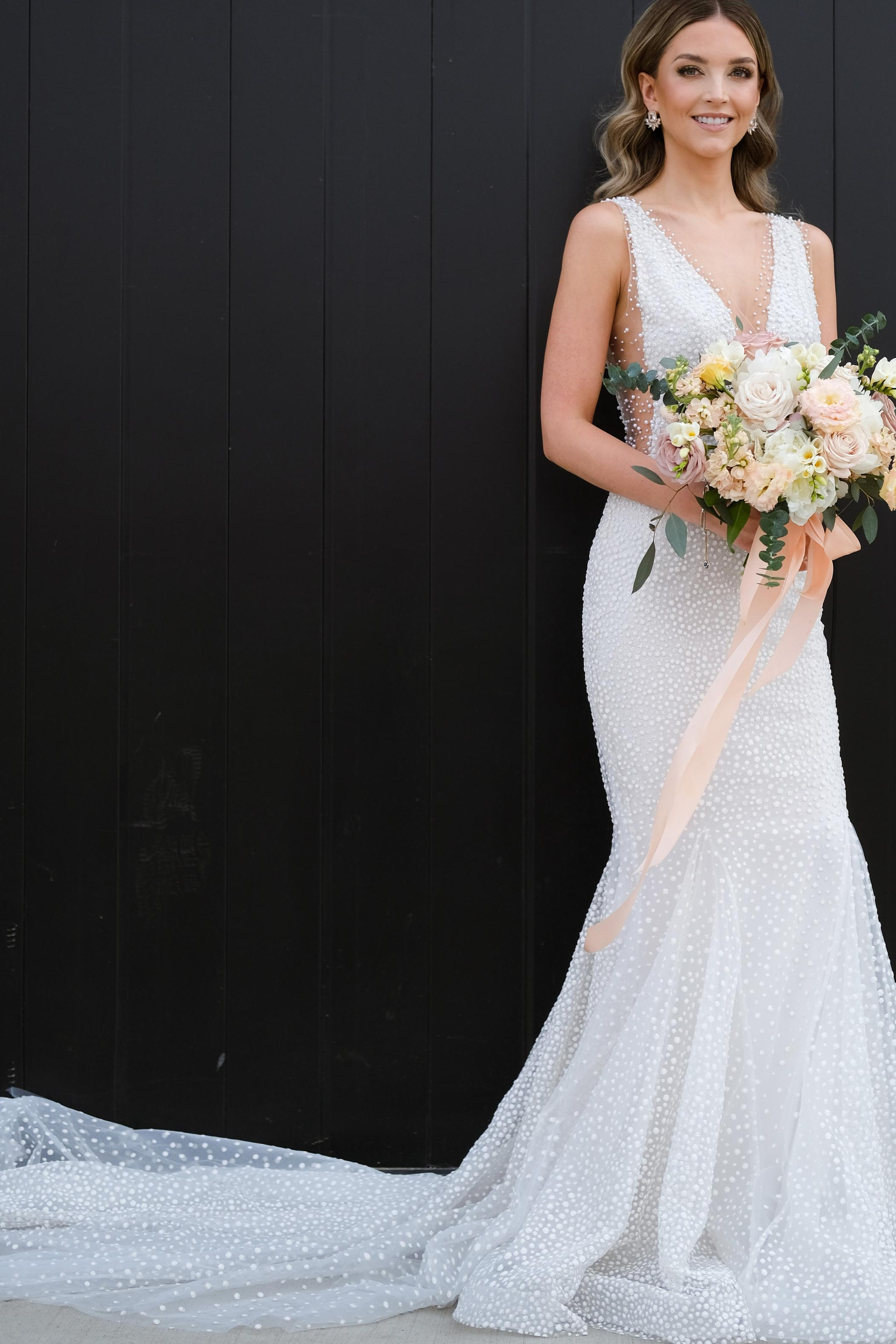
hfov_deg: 19.7
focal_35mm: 69
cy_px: 508
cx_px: 500
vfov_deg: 29.1
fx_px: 2576
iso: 160
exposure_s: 1/3000
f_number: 2
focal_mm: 35
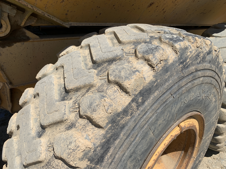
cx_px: 113
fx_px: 170
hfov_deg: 67.3
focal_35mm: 26
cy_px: 84
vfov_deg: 53.1
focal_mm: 4.25
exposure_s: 1/2755
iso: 25
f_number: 1.8
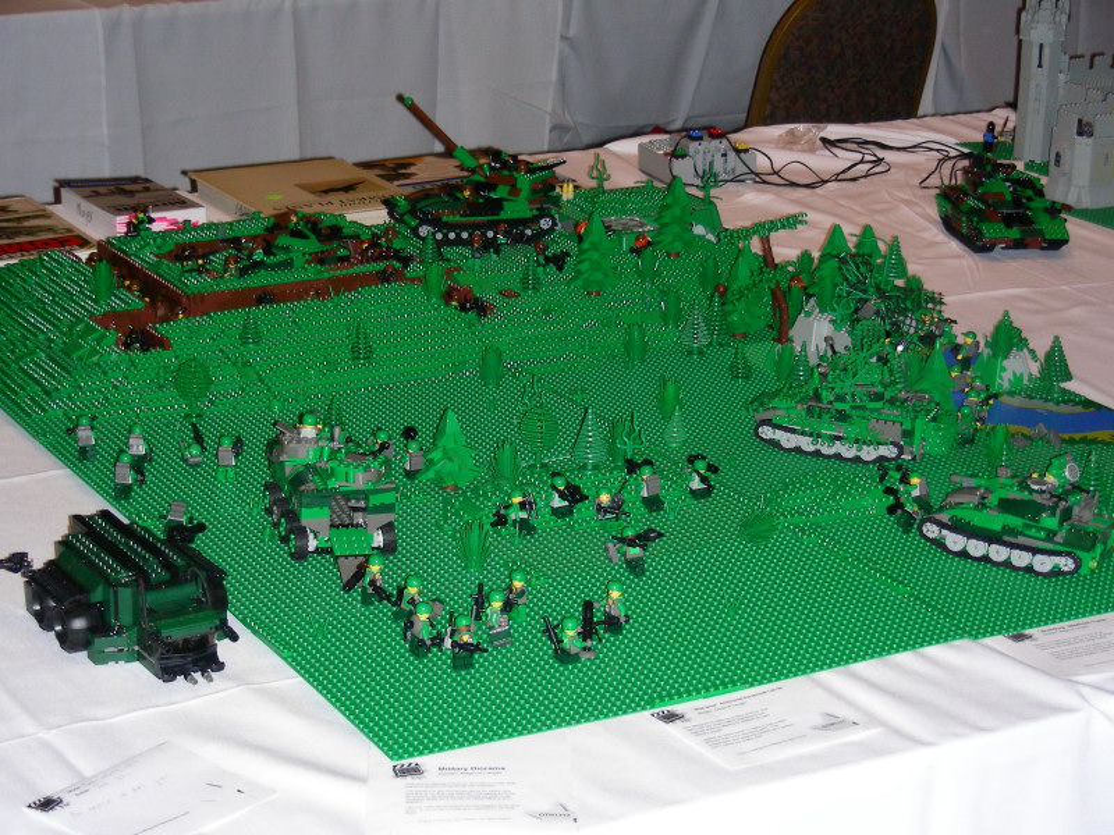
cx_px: 557
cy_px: 418
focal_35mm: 79
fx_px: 2542
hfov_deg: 24.7
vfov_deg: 18.7
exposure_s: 1/60.1
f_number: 3.5
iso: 200
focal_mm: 13.2
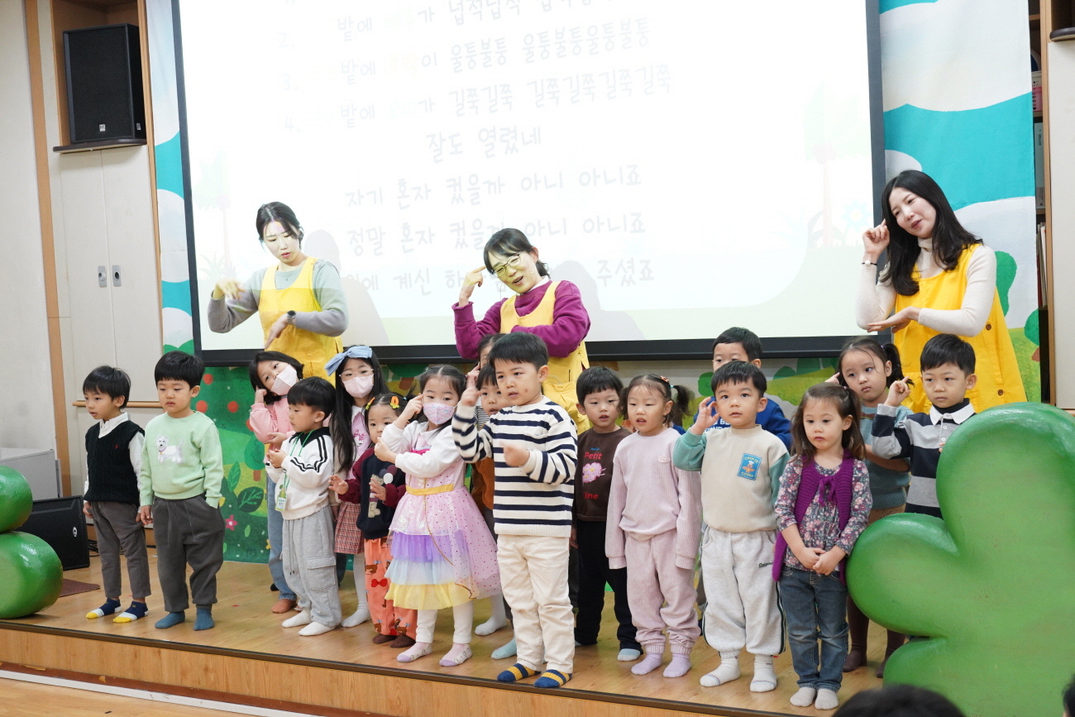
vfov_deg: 27.5
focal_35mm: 49
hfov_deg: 40.3
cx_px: 538
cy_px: 358
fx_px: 1463
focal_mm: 49
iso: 2500
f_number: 5.6
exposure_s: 1/80
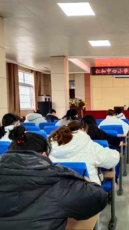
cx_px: 131
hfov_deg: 26.2
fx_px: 261
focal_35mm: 43
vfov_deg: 47.3
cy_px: 115
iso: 252
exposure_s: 1/100
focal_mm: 4.27
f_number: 1.8
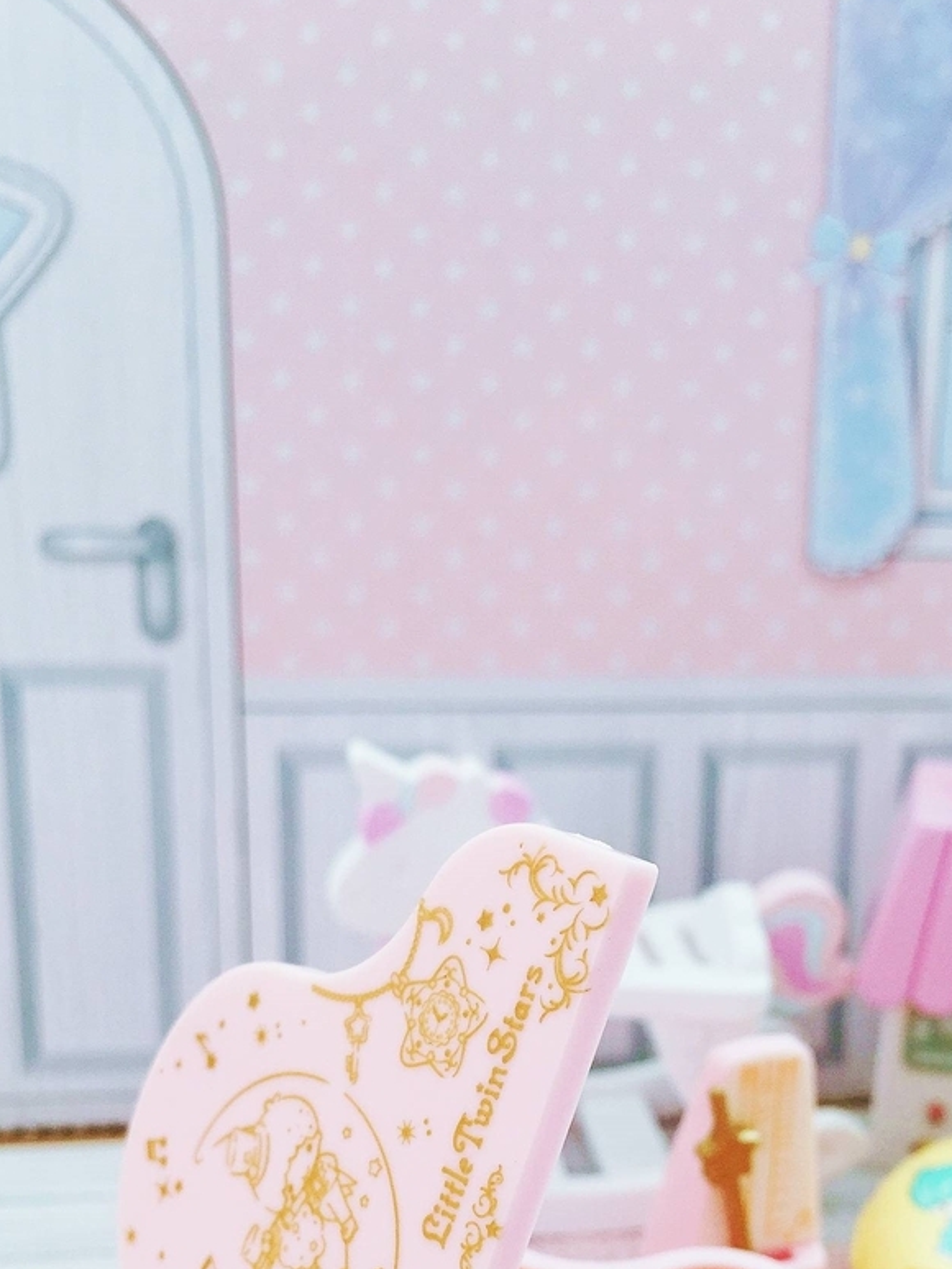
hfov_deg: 32.1
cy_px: 964
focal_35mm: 45
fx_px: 1650
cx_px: 548
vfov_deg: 40.8
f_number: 2.2
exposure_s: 1/60
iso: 32
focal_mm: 4.15
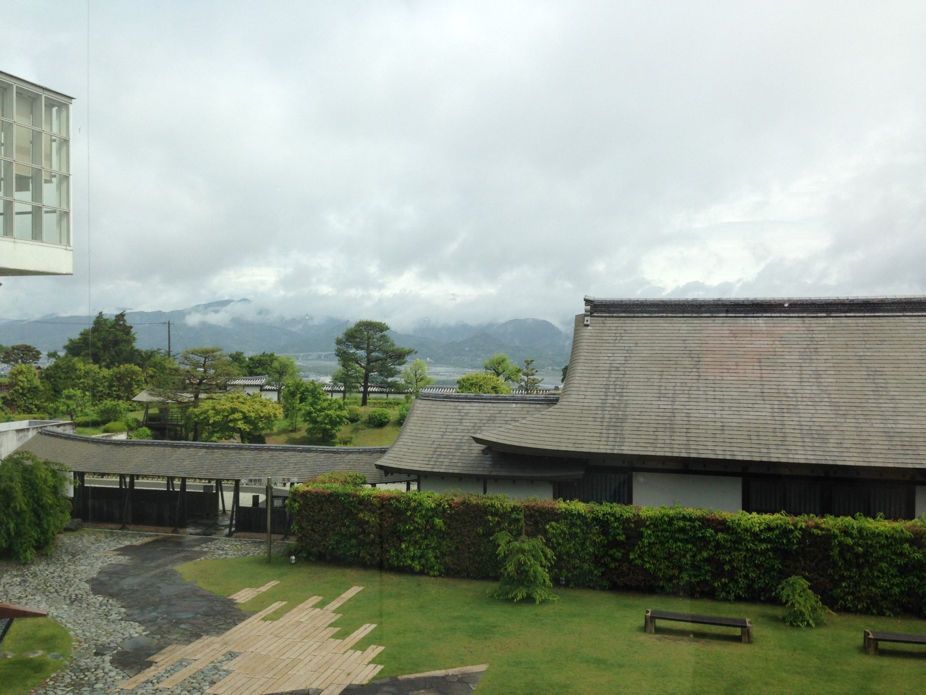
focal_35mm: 33
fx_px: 883
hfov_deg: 55.4
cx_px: 463
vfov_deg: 42.9
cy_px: 348
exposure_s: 1/2088
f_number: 2.4
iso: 50
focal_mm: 4.12
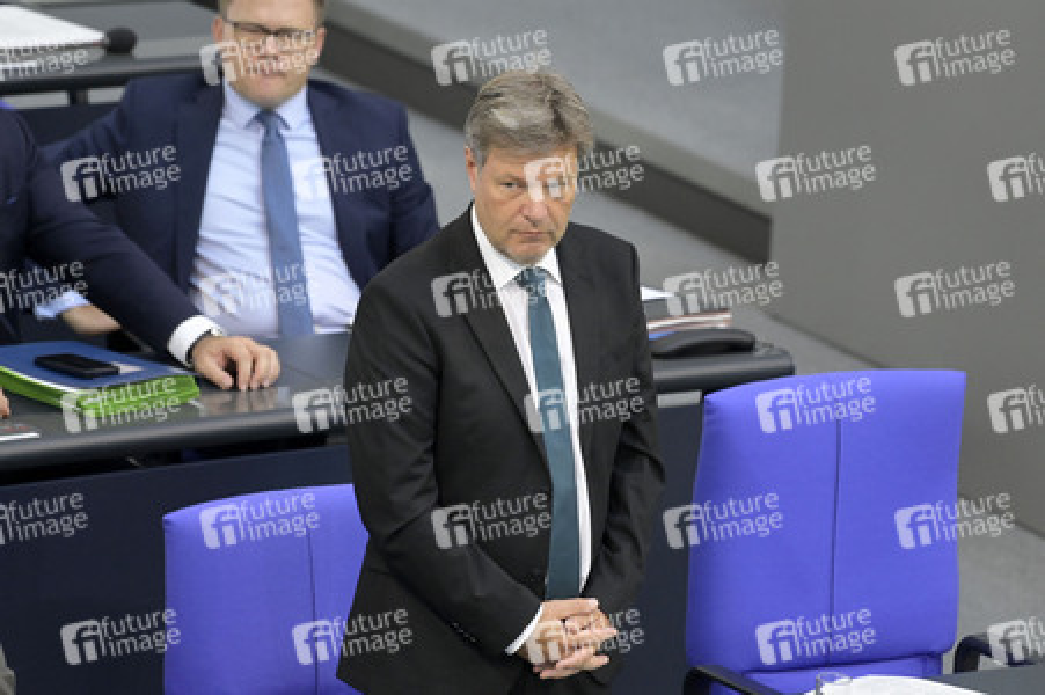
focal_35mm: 340
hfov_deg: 6.1
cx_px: 522
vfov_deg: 4.0
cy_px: 348
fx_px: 9862
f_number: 5.6
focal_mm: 340
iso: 8000
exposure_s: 1/400
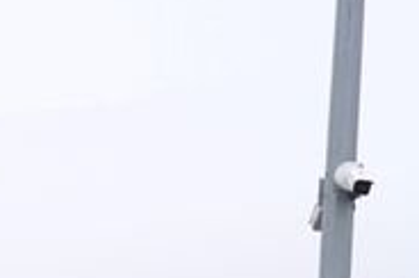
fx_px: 1743
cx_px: -68
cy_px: 757
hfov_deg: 13.4
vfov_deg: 8.1
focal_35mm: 150
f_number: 5
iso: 100
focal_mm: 27
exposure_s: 1/100
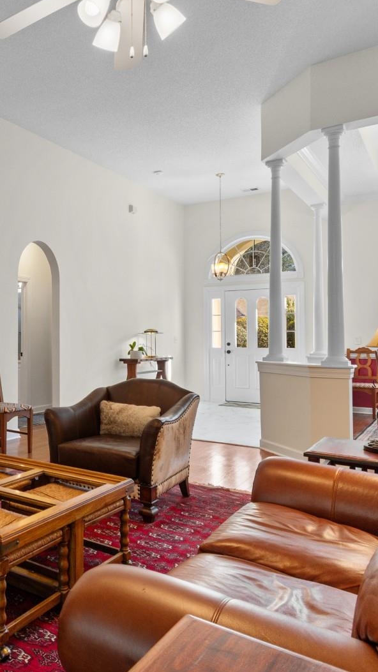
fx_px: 517
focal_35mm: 29
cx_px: -4
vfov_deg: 66.1
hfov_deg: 36.0
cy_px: 331
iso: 100
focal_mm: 12
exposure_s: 1/13
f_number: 4.8
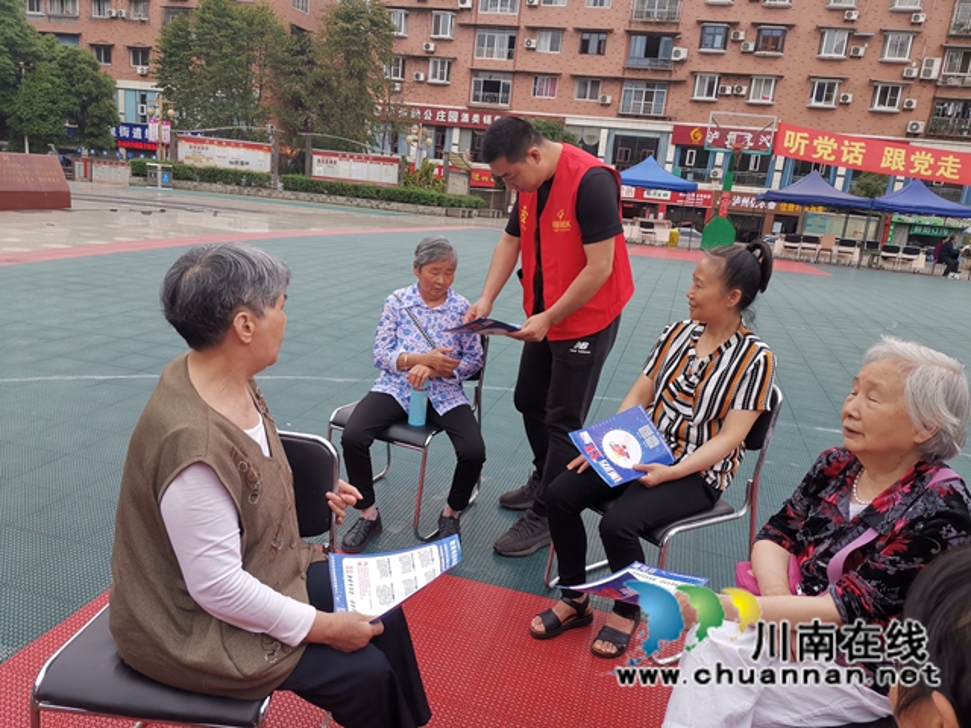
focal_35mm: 27
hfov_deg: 65.3
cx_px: 486
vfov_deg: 51.4
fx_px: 757
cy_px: 364
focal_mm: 4.75
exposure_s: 1/403
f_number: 1.8
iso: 50
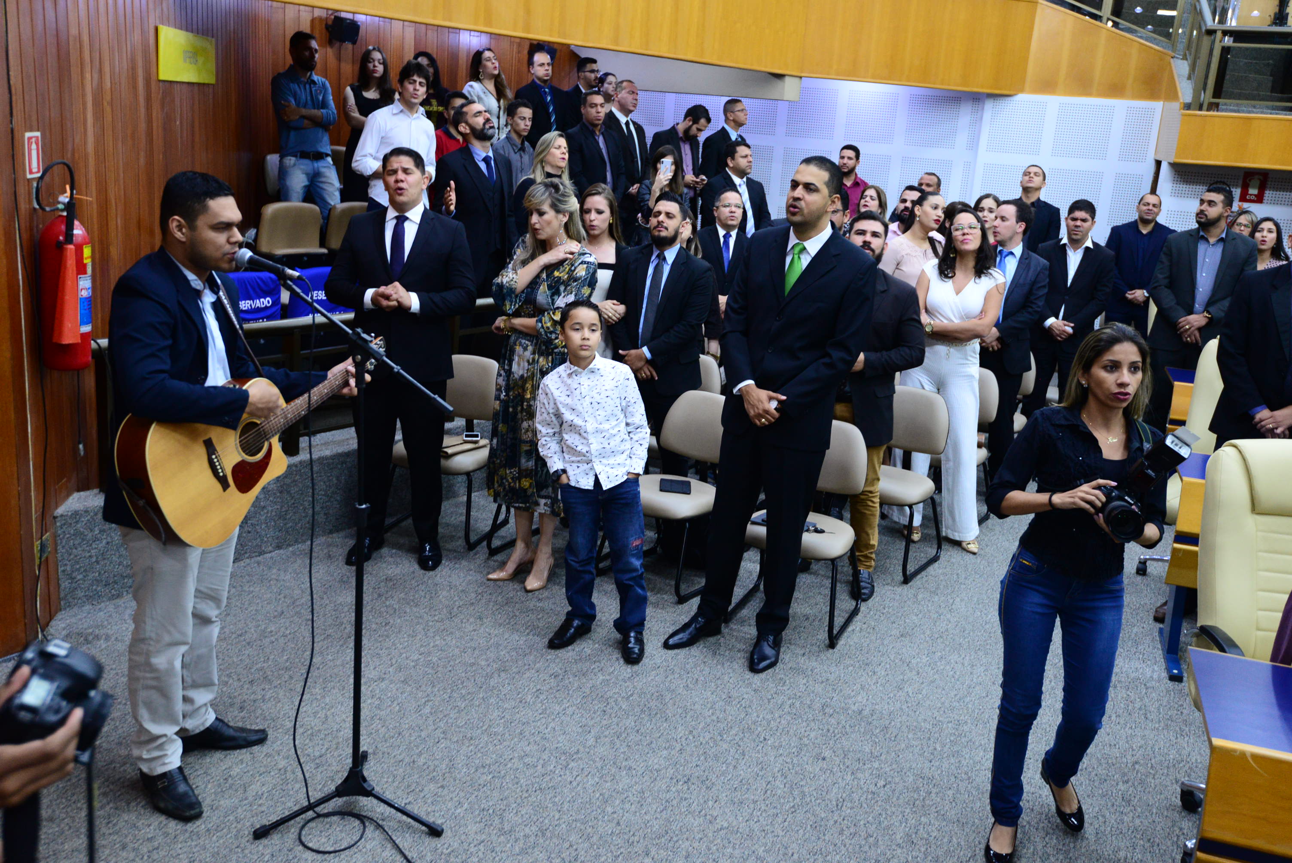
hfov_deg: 54.4
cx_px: 646
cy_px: 432
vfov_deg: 37.9
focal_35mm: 35
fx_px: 1257
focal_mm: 35
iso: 2500
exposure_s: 1/80
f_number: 4
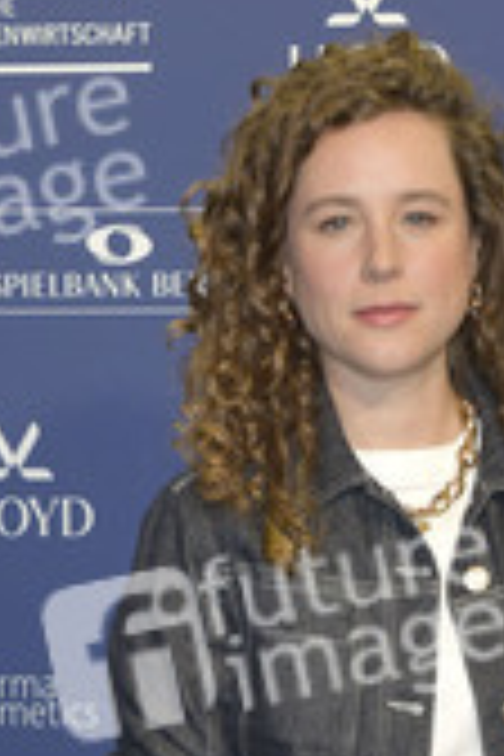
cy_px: 860
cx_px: 405
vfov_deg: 18.3
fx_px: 2247
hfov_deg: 12.7
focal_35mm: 107
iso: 1000
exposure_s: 1/250
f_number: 5.6
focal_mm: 45
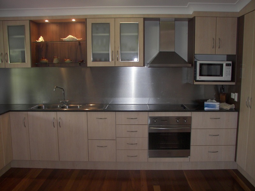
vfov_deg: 39.7
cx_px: 128
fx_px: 265
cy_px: 96
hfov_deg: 51.4
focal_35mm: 36
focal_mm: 6
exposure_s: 1/30
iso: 100
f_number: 2.8
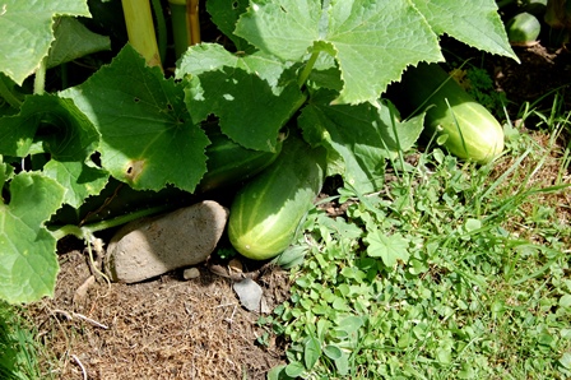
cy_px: 190
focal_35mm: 52
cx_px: 286
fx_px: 832
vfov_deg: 25.7
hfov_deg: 37.9
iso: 200
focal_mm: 35
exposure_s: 1/250
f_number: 8
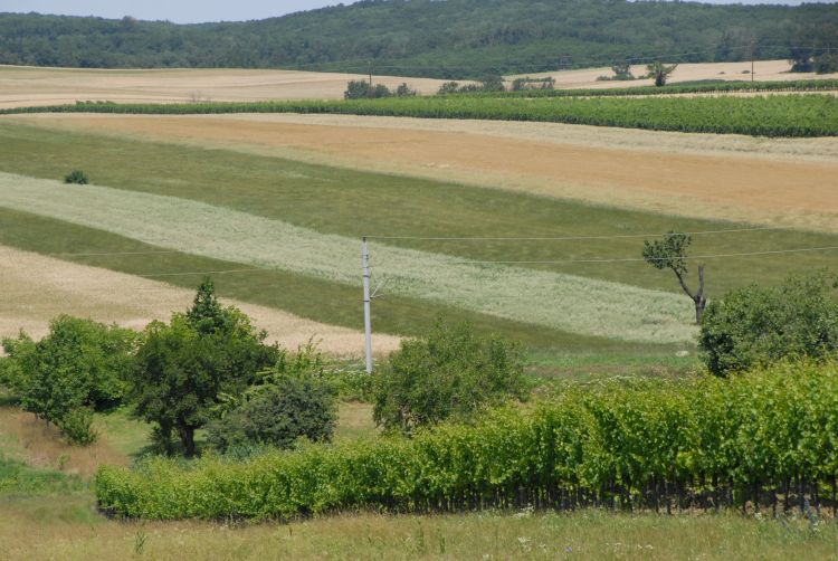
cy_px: 280
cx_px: 419
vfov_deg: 7.3
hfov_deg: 11.0
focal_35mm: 188
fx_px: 4370
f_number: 10
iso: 400
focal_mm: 125
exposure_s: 1/500
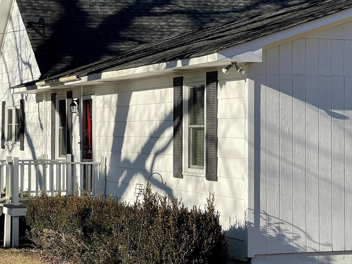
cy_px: 113
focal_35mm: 102
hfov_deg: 19.2
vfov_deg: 14.5
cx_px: 215
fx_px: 1037
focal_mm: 7.5
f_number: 2.2
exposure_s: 1/1167
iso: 20
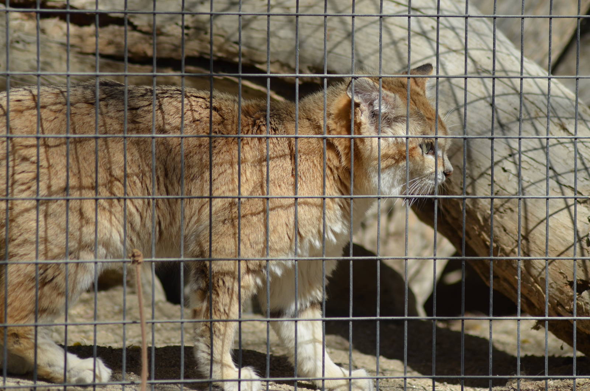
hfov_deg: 7.1
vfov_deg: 4.7
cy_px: 196
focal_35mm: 292
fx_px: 4784
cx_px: 295
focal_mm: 195
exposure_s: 1/2000
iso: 400
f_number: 5.6
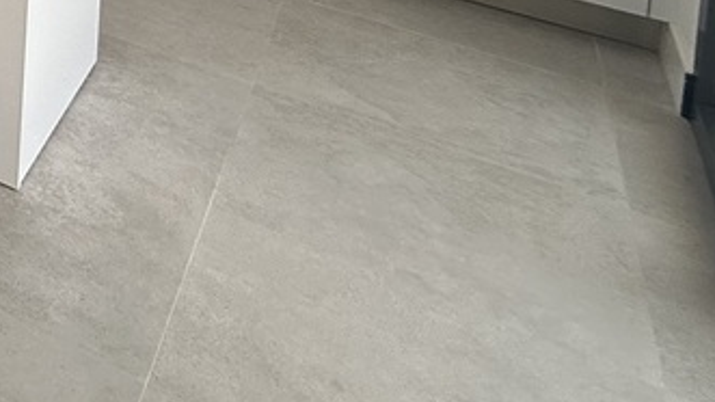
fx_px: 1118
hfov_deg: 21.5
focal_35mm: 59
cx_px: -596
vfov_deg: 14.9
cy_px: -491
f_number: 2.2
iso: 50
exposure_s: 1/554
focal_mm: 2.22
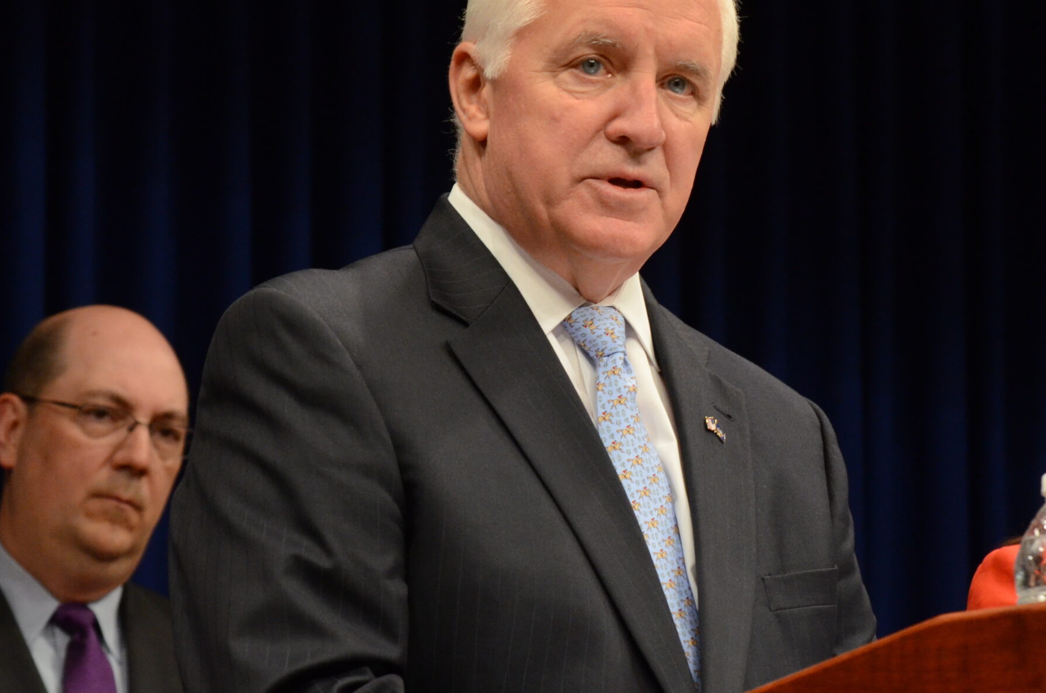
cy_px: 317
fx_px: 7627
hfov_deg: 7.8
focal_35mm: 263
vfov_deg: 5.2
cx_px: 628
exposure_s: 1/100
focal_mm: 122
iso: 2000
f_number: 7.1
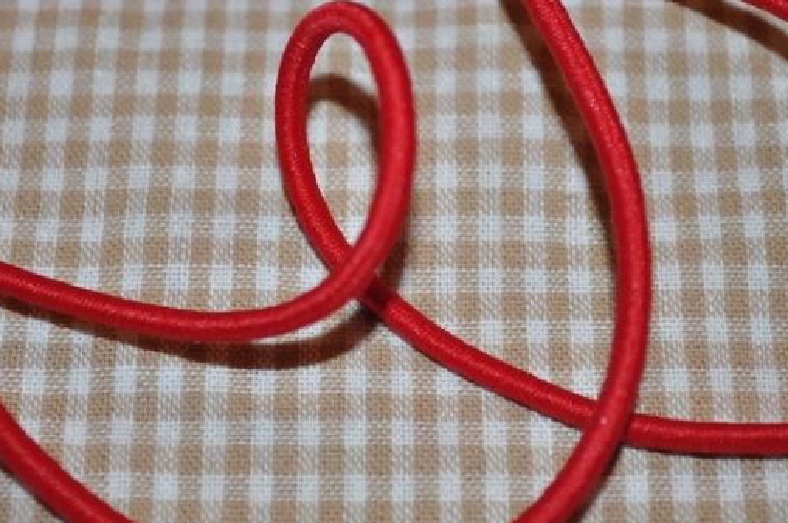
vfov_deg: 13.1
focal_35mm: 104
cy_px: 213
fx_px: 2273
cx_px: 402
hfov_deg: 19.7
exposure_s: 1/60
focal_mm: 44
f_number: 5.3
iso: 200
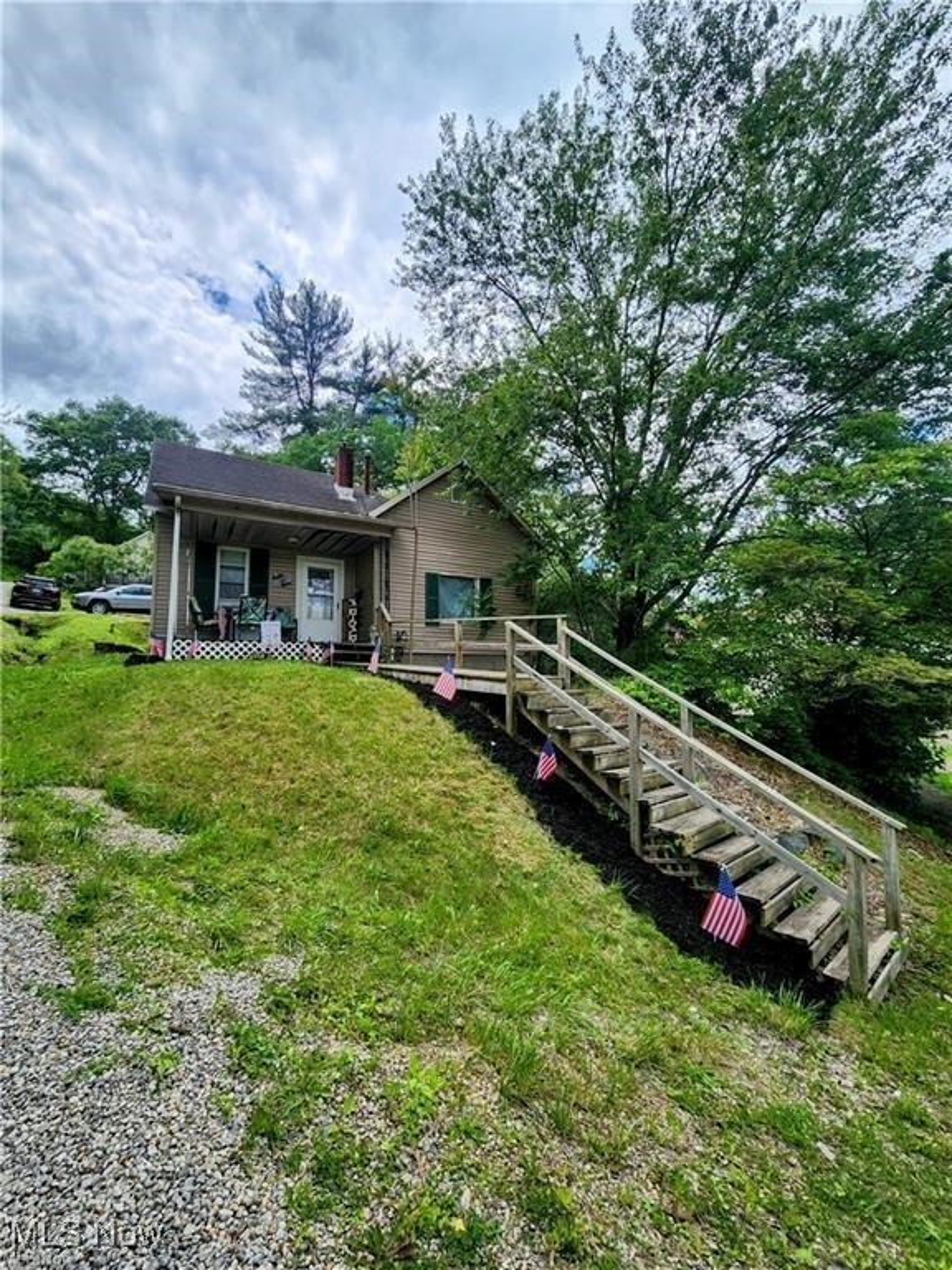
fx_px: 477
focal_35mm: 13
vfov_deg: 106.2
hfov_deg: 89.9
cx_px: 476
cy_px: 635
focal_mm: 2.2
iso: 50
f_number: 2.2
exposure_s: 1/1132
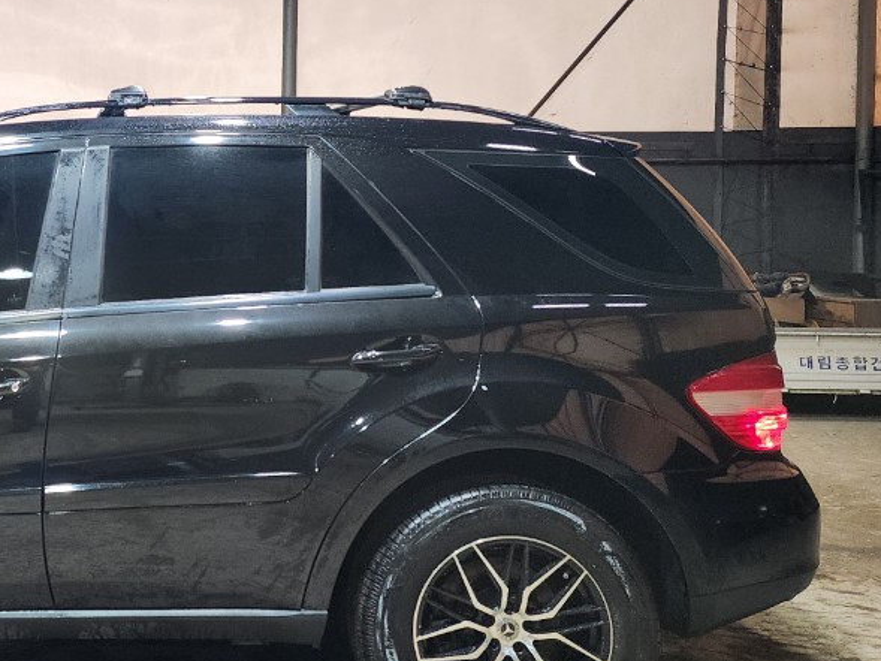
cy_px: 229
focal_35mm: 50
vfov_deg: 29.0
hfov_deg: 35.0
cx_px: 24
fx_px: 1273
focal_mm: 6.4
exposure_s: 1/120
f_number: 1.8
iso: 200
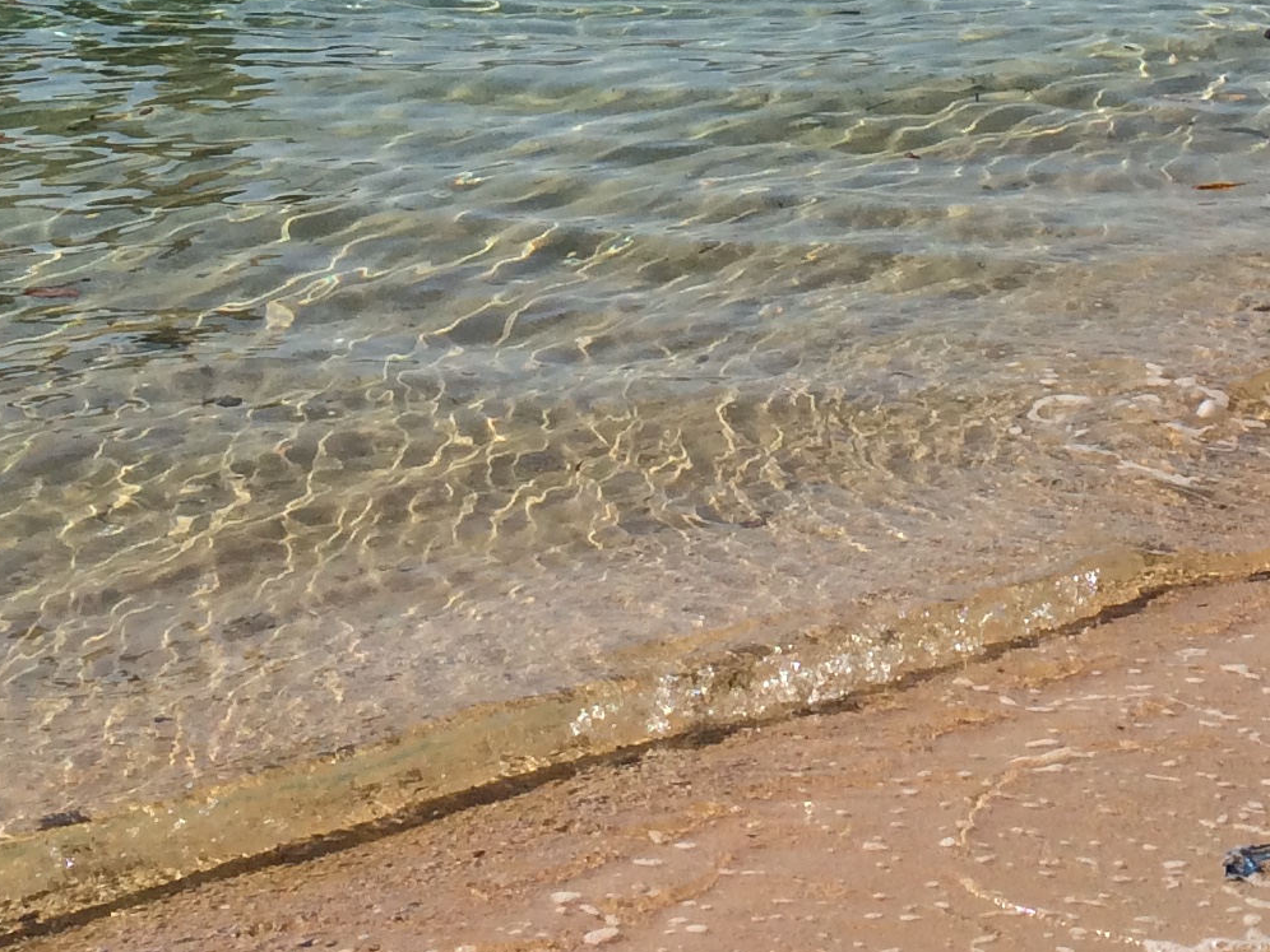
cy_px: -458
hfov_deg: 20.4
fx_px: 3485
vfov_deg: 14.5
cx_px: 1005
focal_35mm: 95
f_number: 2.2
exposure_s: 1/3731
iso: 32
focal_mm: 4.15
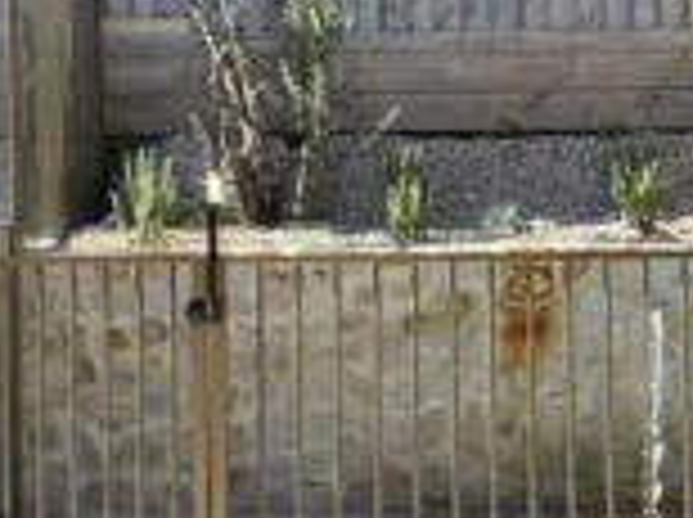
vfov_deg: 11.4
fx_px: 2599
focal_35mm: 130
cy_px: 167
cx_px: 598
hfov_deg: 15.1
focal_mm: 4.25
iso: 32
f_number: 1.8
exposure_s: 1/536
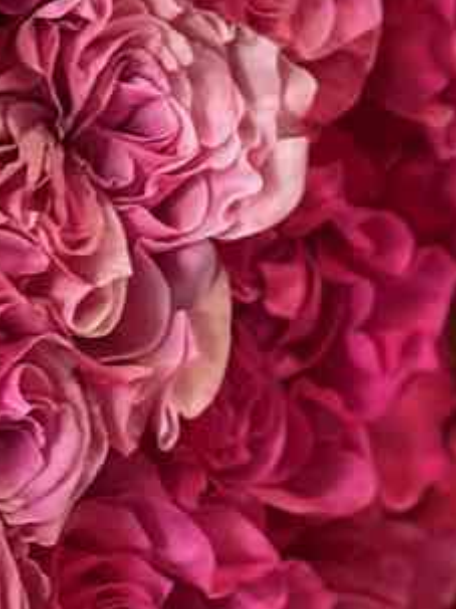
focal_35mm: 352
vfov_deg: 5.6
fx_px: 6187
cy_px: 207
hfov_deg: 4.1
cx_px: -868
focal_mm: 5.96
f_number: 1.6
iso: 64
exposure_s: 1/60
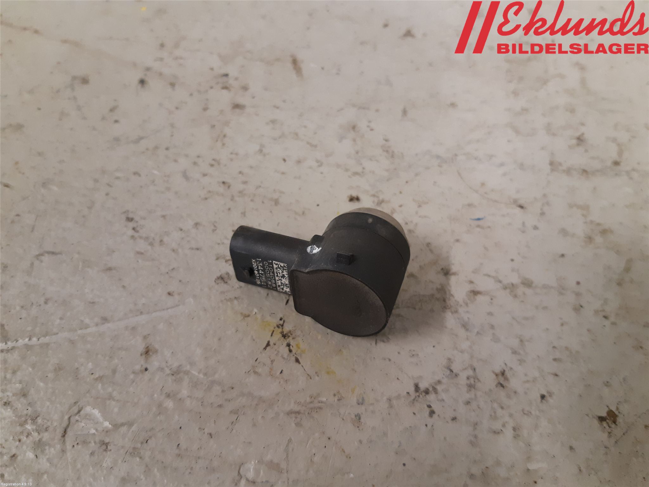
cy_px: 244
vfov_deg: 53.1
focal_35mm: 26
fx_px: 487
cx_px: 324
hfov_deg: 67.3
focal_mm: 3.93
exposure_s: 1/50
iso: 200
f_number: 1.7
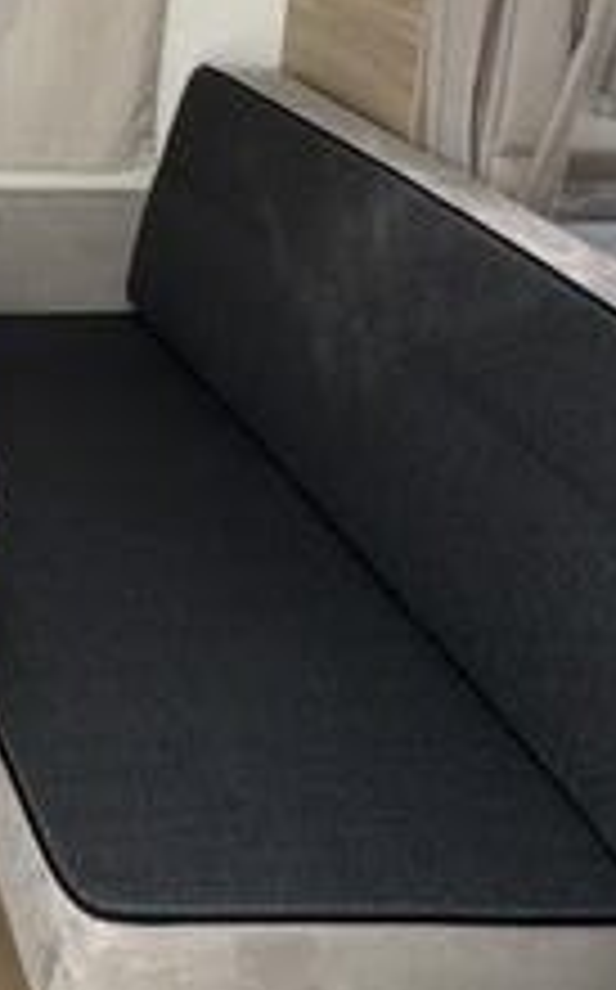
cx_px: -364
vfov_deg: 33.5
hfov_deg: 19.9
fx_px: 1454
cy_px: -58
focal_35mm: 54
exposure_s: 1/99
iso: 50
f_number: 2.2
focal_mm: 2.22
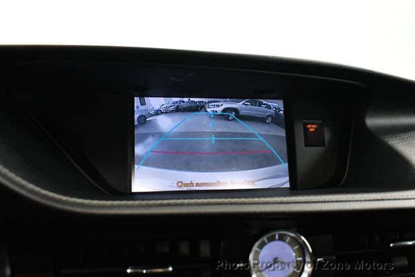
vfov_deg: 36.9
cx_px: 208
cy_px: 138
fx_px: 415
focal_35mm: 36
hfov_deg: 53.1
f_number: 3.5
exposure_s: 1/100
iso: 3200
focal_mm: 18
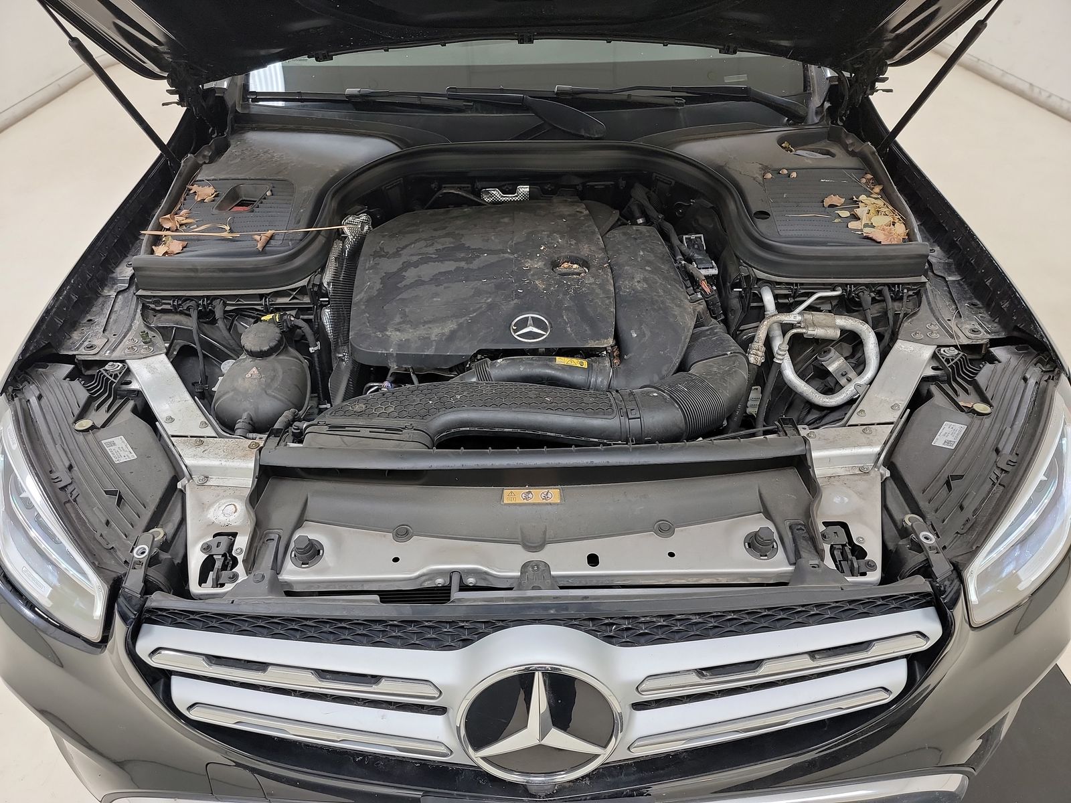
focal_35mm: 24
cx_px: 536
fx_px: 743
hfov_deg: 71.6
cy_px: 402
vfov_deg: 56.8
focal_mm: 6.7
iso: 81
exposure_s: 1/59
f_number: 1.8
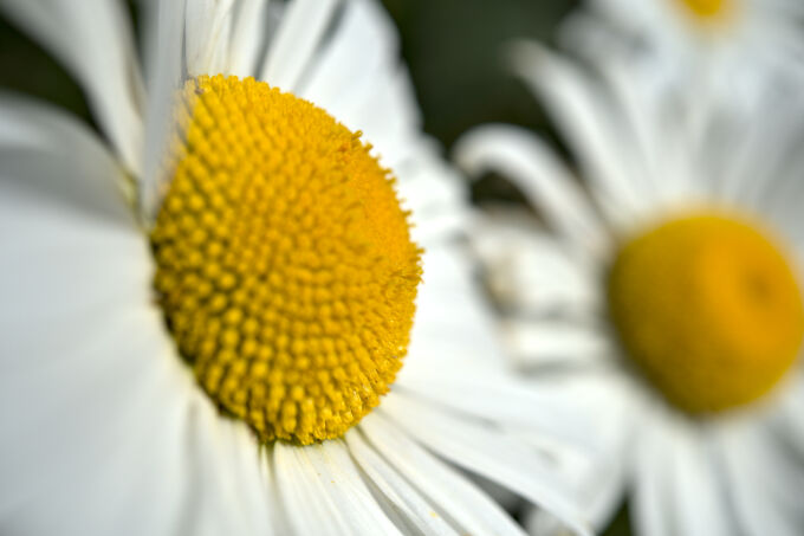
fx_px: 1005
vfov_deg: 29.9
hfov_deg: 43.6
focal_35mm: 45
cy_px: 268
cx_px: 402
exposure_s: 1/1250
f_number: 8
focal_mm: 30
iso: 100
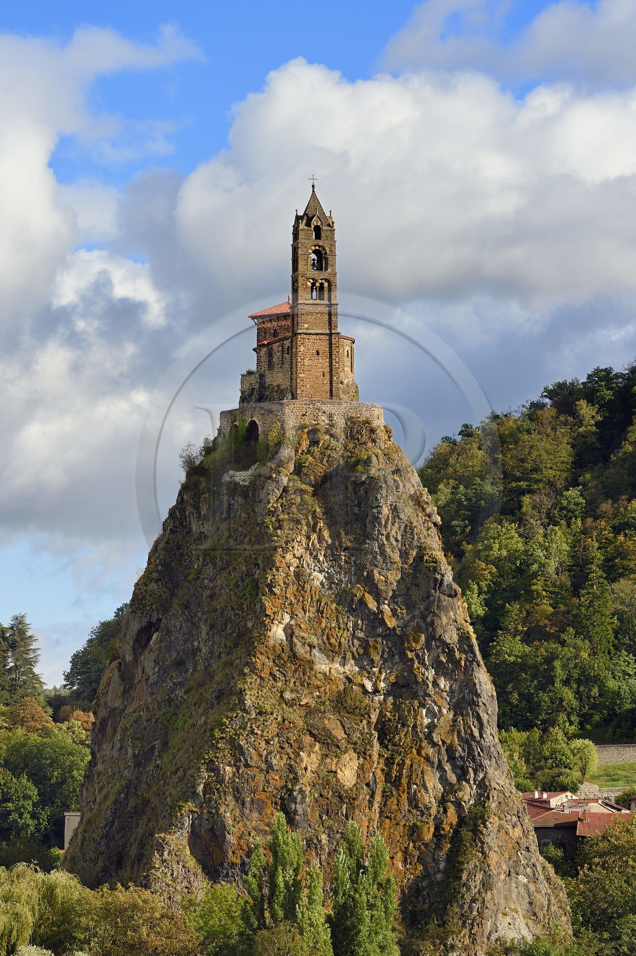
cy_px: 478
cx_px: 318
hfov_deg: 9.1
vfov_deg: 13.7
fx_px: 3979
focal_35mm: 150
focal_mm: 150
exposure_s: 1/250
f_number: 10
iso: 200
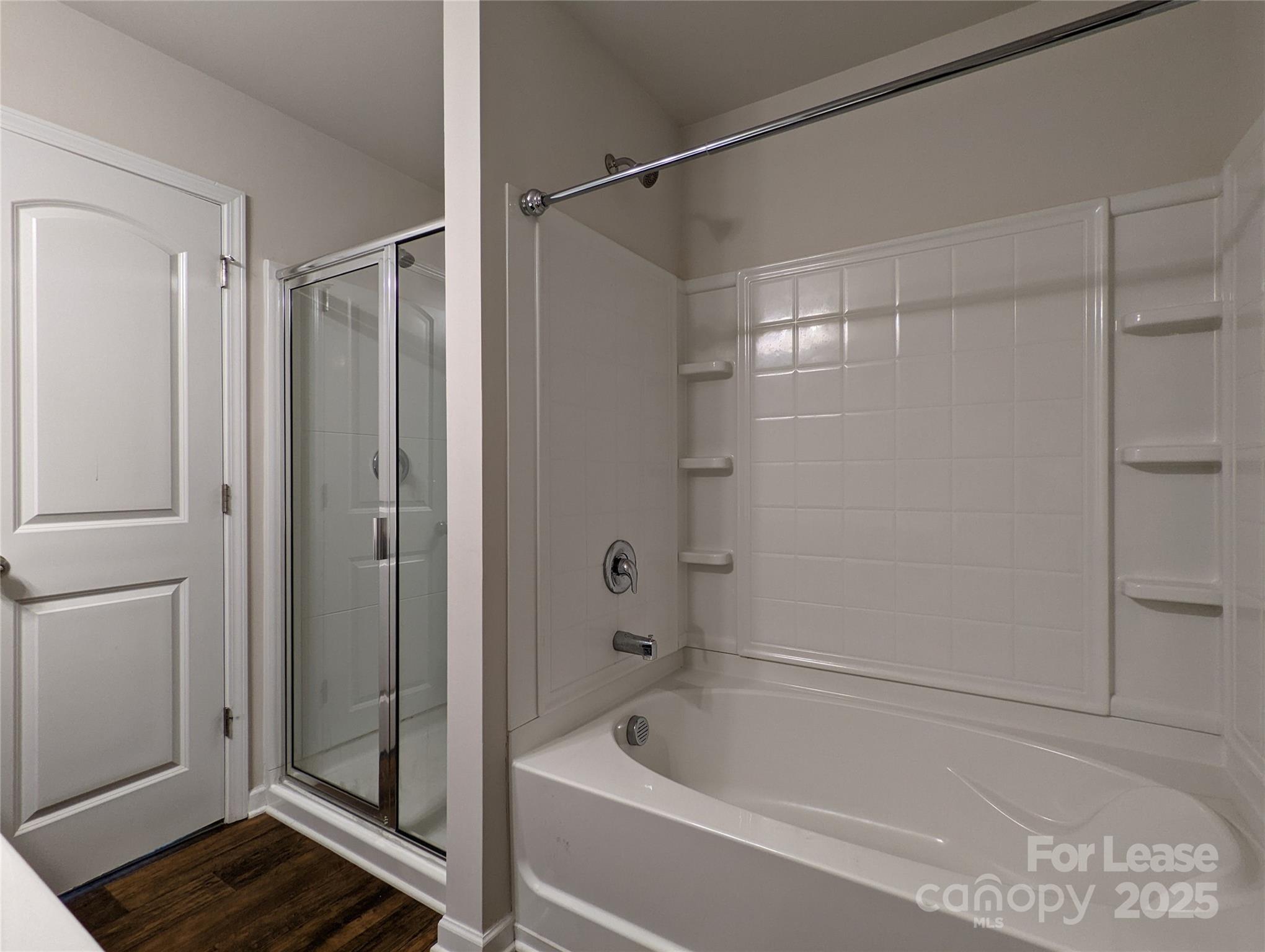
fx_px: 586
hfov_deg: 94.4
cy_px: 476
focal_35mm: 16
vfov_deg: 78.2
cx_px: 632
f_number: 2.2
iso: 94
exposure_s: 1/24
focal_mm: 2.35
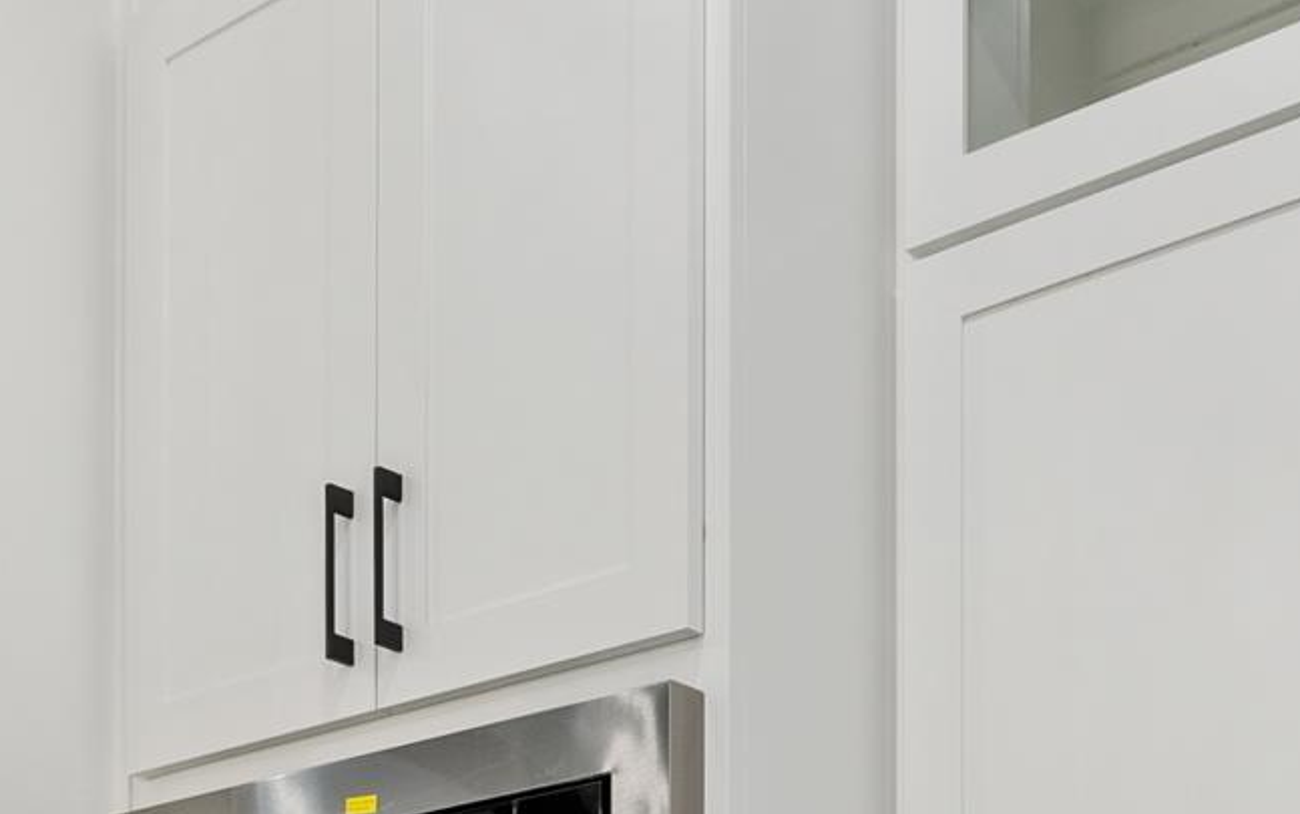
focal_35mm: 63
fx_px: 2233
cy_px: 1385
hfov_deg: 32.0
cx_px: 948
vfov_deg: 17.5
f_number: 9
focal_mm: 16
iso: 250
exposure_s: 1/4
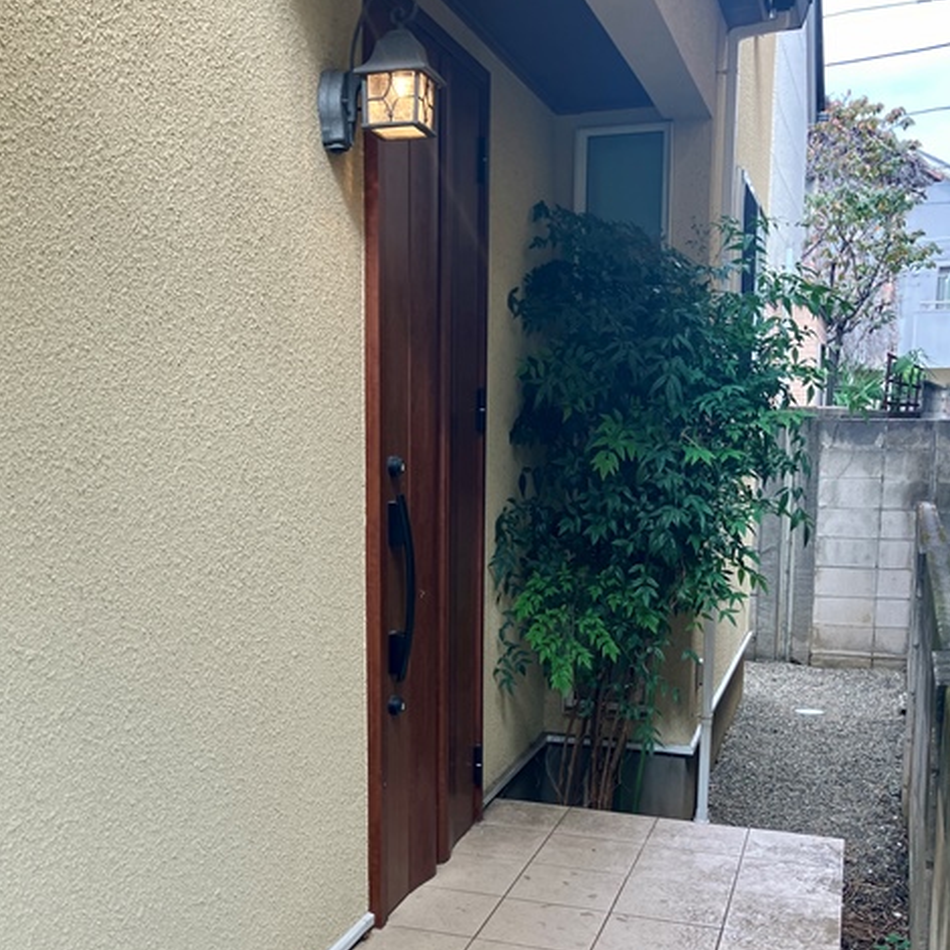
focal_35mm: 40
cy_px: 647
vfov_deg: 41.2
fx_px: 1242
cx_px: 380
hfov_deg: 41.7
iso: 20
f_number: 1.8
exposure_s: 1/100
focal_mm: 3.99
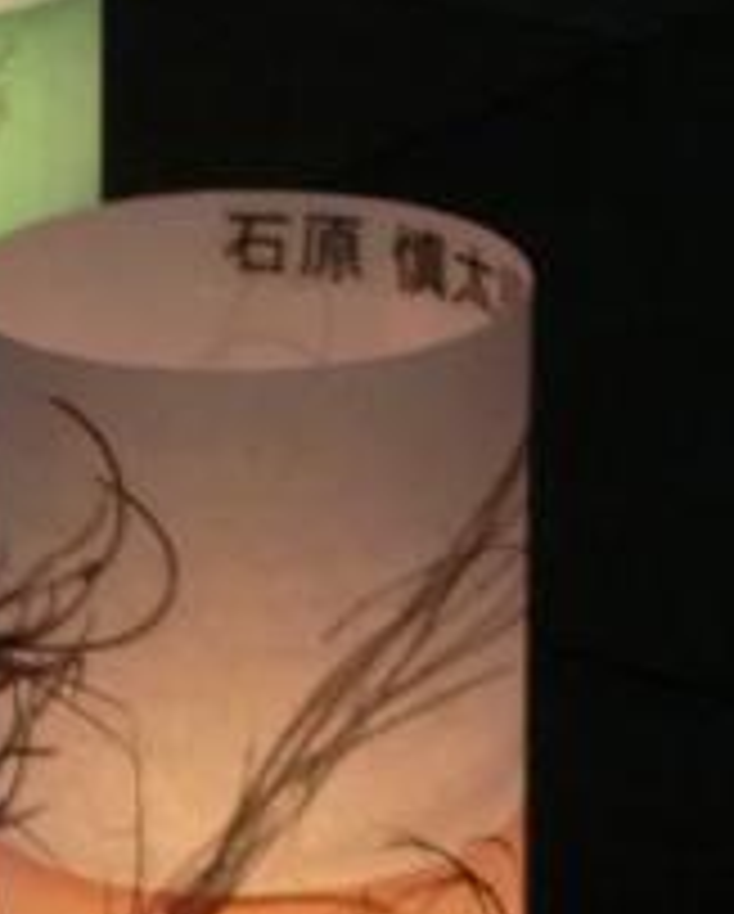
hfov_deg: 5.6
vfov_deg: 6.9
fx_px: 7559
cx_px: 173
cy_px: 637
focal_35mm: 279
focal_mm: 20.21
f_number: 5.7
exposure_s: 1/6
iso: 800
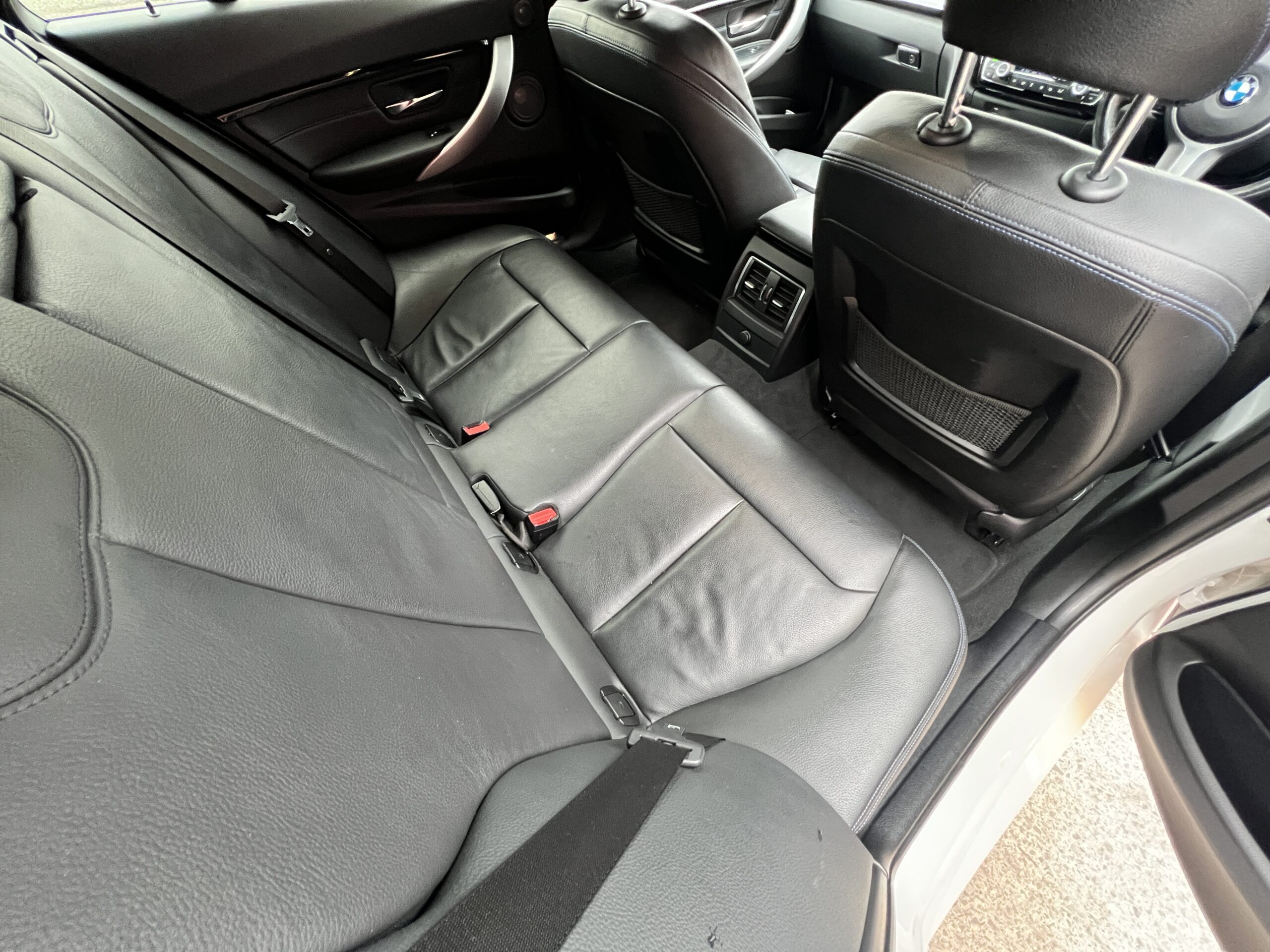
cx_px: 635
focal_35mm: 13
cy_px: 476
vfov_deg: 89.9
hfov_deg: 106.2
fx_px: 477
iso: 640
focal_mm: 1.57
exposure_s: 1/60
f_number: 1.8
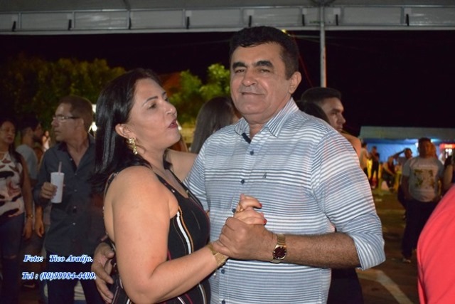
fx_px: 512
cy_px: 152
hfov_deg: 47.9
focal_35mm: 40
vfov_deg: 33.0
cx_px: 228
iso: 2800
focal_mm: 27
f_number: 4
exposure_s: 1/60
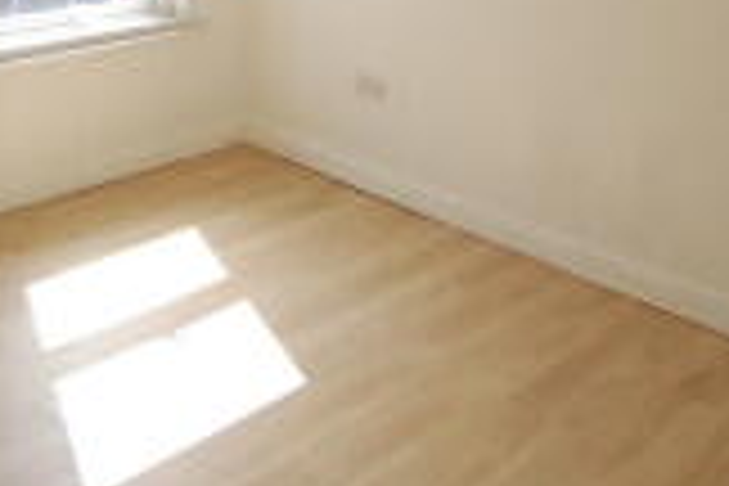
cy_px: 142
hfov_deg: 42.9
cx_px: 166
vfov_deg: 30.2
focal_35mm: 44
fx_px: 891
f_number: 4.5
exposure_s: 1/2000
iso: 1600
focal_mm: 10
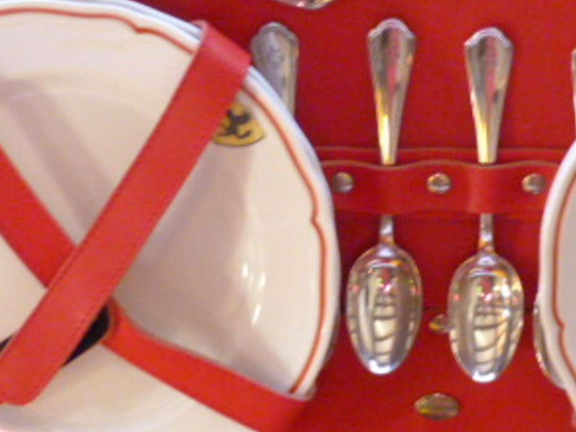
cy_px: 210
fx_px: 2080
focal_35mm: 125
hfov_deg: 15.7
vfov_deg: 11.9
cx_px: 423
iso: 800
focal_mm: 10.2
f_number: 3.2
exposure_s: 1/10
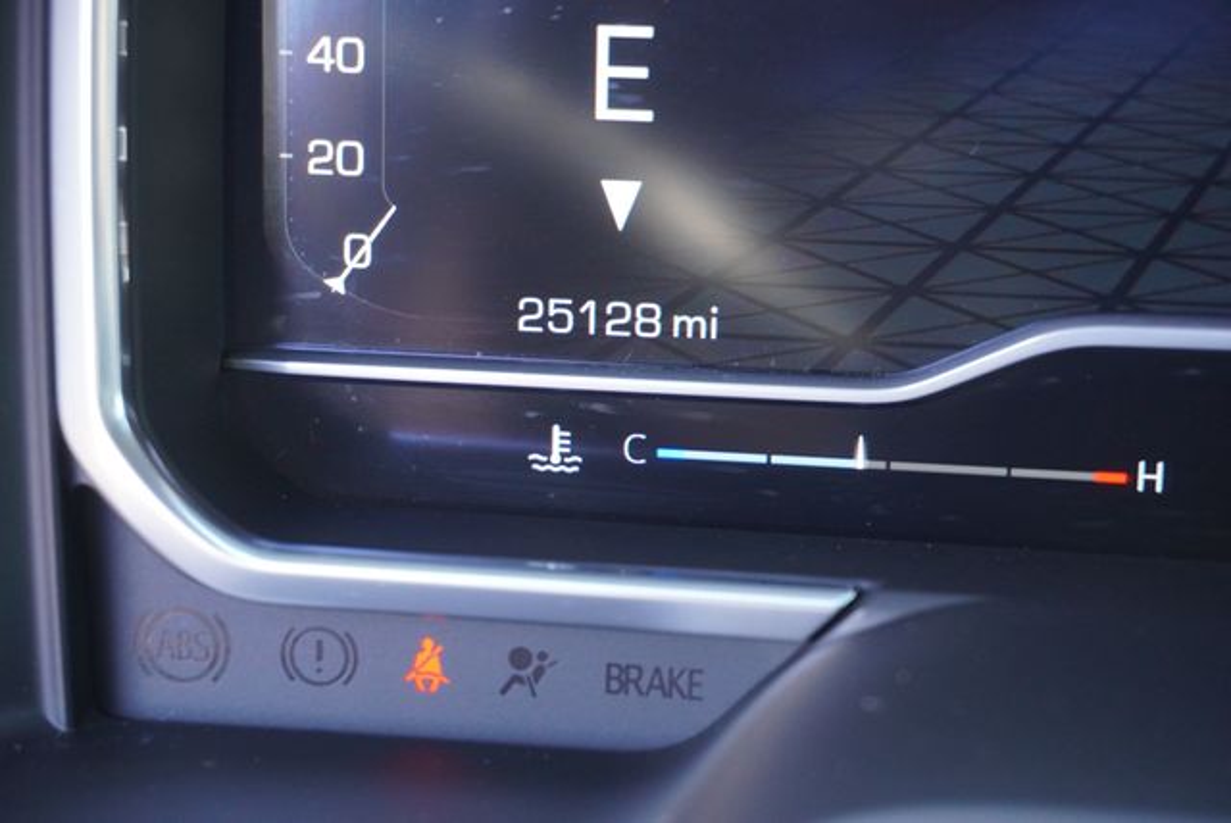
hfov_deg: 27.5
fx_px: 2516
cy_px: 412
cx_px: 616
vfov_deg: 18.6
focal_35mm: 74
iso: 1600
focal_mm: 49
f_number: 5.6
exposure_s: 1/80
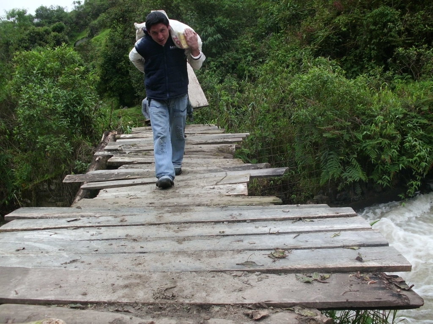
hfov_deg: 51.4
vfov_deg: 39.7
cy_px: 162
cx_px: 216
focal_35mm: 36
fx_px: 450
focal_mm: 6.3
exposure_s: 1/100
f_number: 7.3
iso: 100
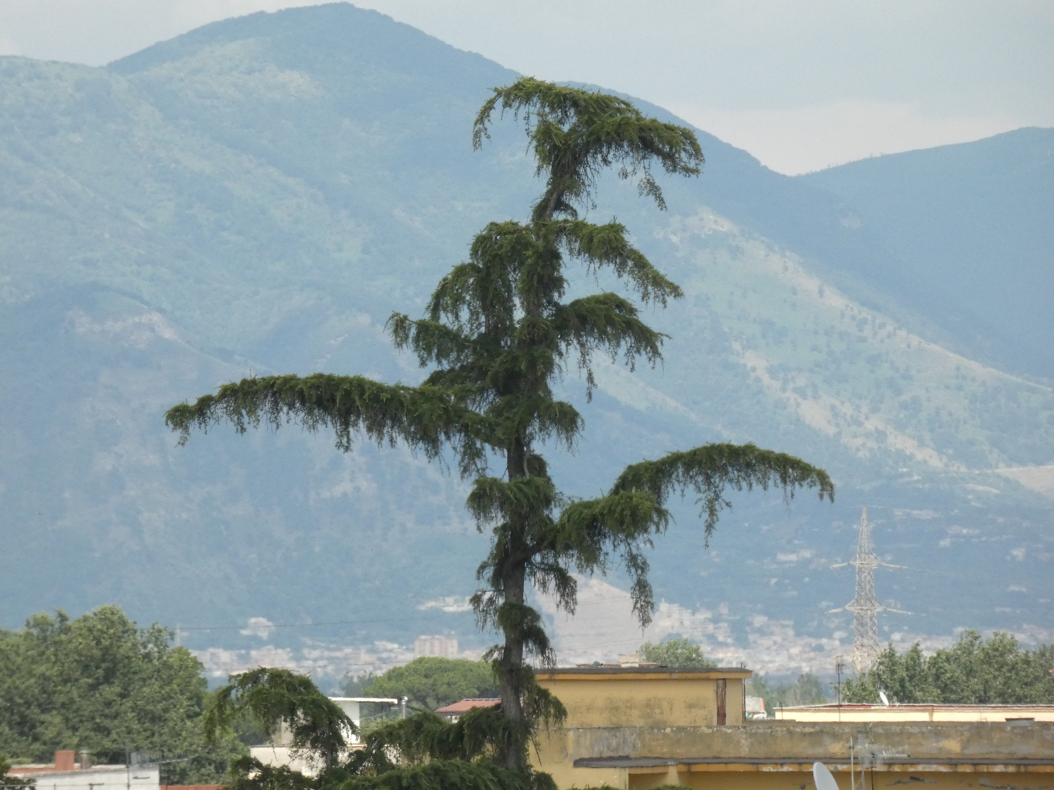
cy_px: 395
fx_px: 13032
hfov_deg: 4.6
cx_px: 527
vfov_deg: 3.5
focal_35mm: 428
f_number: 5.6
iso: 400
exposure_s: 1/640
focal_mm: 76.7
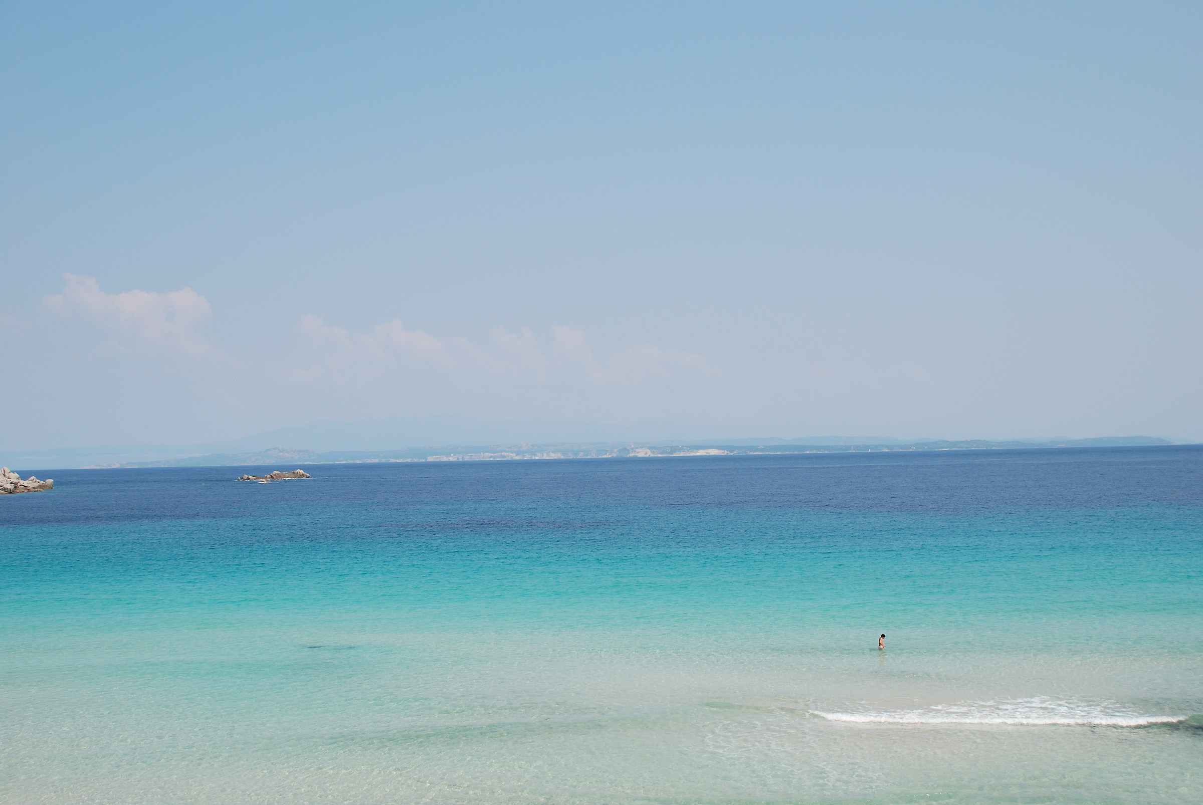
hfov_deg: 49.5
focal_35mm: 39
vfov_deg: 34.3
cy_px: 402
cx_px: 602
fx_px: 1305
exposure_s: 1/250
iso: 100
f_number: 8
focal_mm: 26
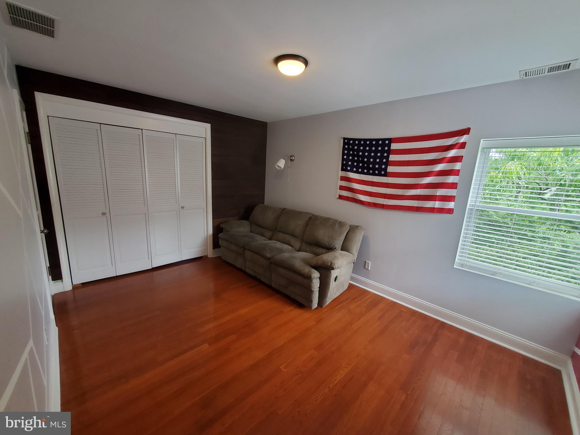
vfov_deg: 89.9
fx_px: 218
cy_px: 218
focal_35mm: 13
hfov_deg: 106.2
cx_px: 290
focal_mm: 1.8
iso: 125
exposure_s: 1/59
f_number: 2.2
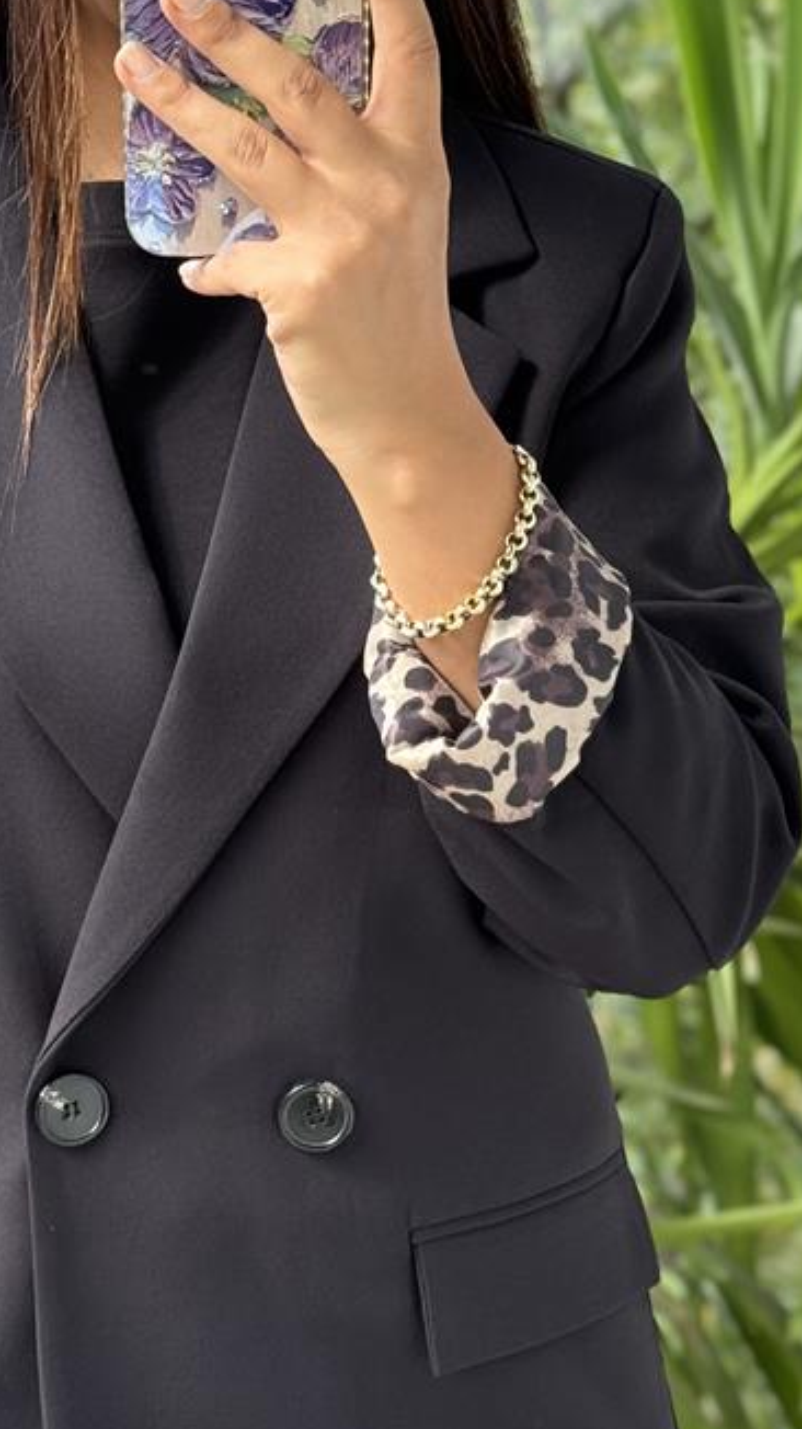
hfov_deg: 11.3
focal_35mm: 107
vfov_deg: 20.0
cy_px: 748
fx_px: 4052
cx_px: 206
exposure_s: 1/121
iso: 100
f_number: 1.78
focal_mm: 6.76
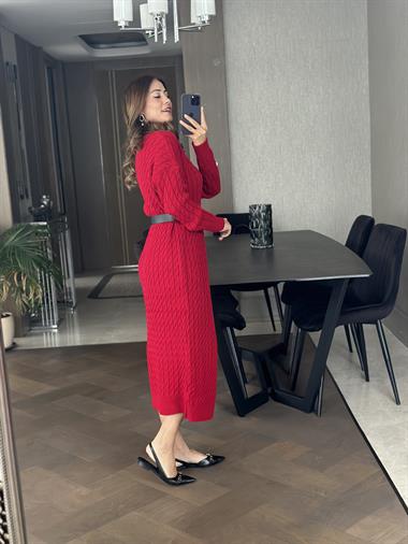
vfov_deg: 39.6
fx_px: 754
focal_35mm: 48
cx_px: 204
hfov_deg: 30.3
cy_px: 272
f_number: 1.78
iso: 400
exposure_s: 1/40
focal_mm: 6.86
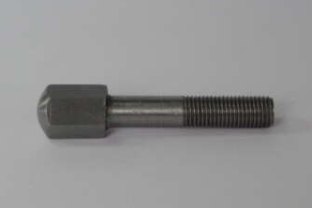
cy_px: 121
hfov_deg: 11.2
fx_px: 1595
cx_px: 160
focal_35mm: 184
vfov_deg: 7.5
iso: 800
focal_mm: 68
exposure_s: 1/30
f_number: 8
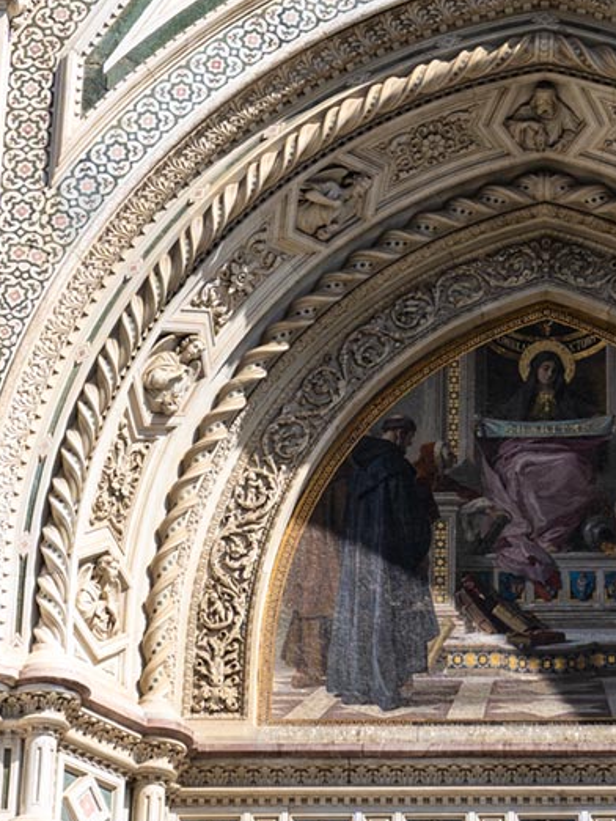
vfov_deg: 11.9
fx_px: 3826
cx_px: 555
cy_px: -237
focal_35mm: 161
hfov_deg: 9.2
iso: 100
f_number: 5.6
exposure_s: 1/640
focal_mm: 40.6
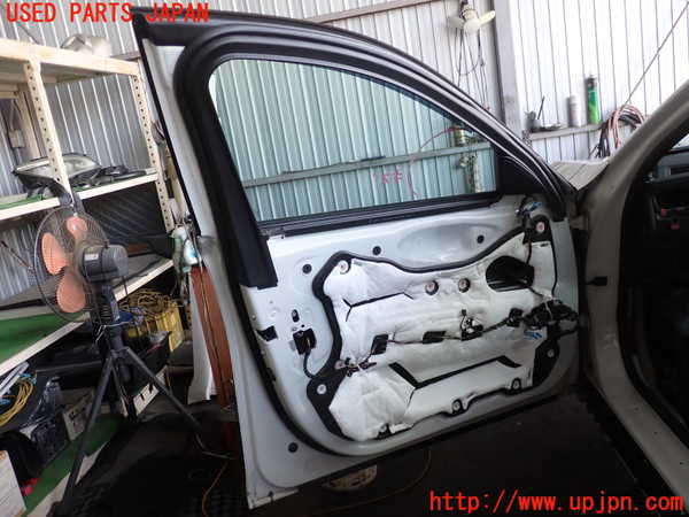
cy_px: 258
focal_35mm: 30
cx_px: 344
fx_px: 597
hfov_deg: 60.0
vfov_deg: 46.8
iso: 100
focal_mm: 5.4
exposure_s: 1/80
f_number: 2.3
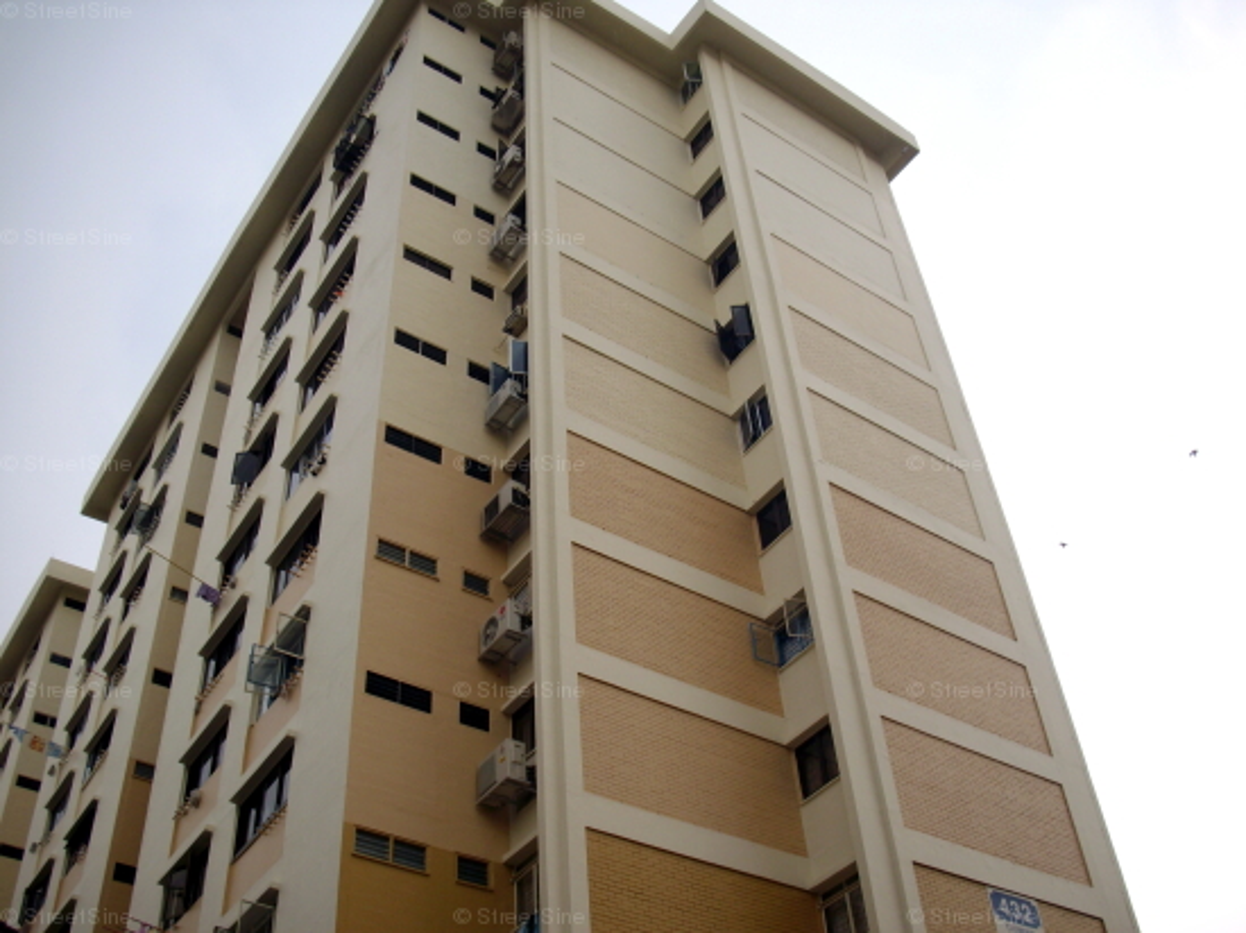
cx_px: 623
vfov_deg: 38.6
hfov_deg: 50.2
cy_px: 466
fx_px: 1331
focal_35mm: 37
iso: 80
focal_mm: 6.2
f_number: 5.6
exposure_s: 1/100
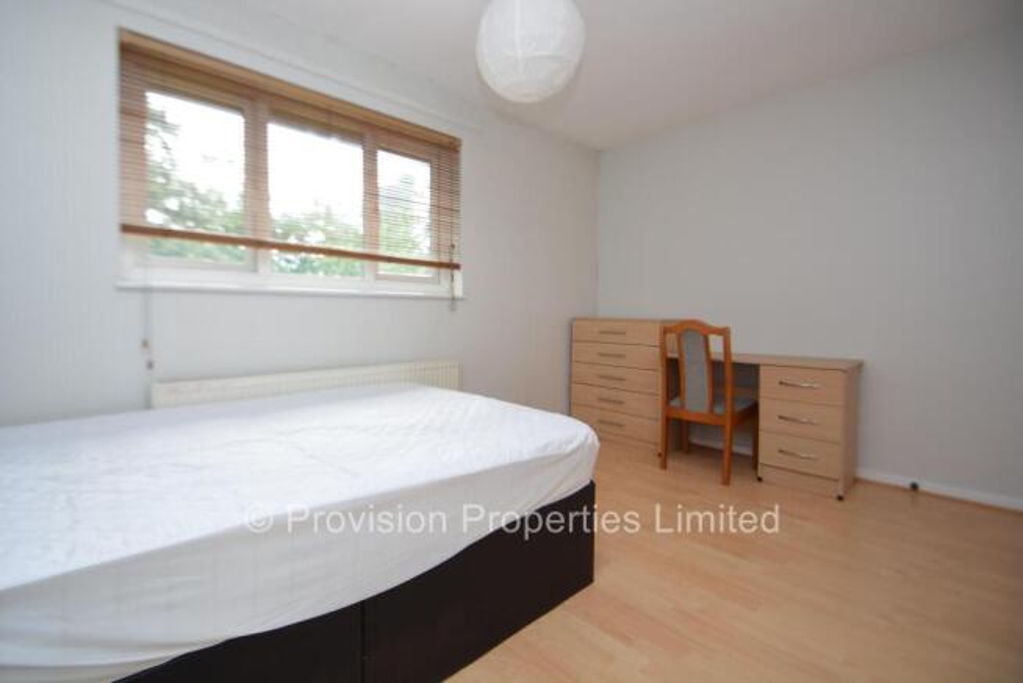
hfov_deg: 100.4
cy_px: 342
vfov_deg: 77.4
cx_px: 512
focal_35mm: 15
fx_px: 427
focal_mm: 10
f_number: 4.8
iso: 400
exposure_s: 1/90
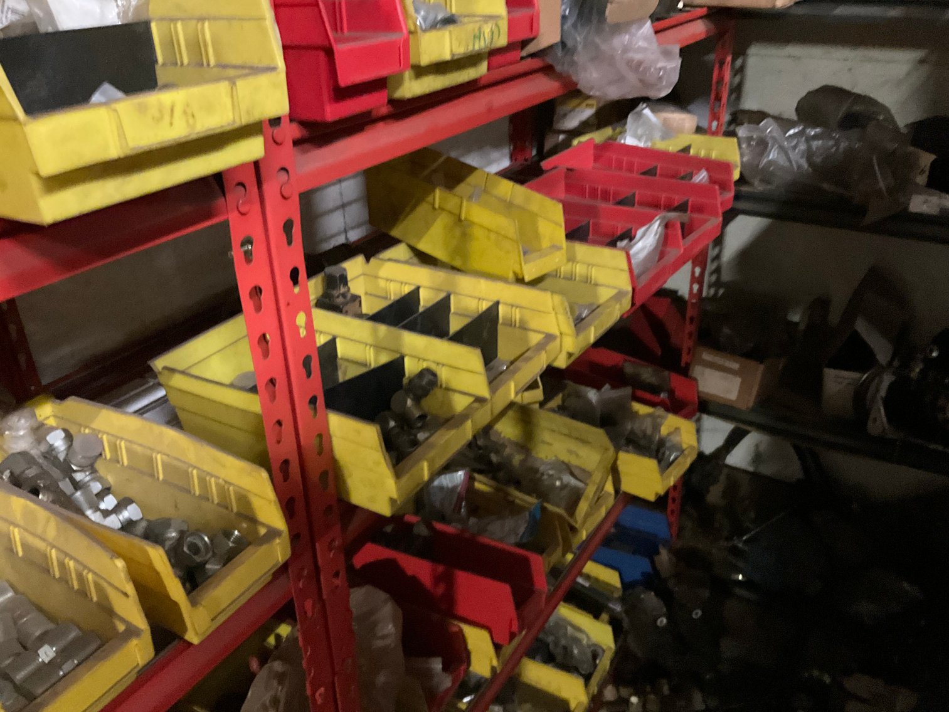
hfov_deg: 61.7
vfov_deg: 48.2
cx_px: 474
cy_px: 356
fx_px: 795
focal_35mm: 29
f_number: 1.8
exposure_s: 1/17
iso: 640
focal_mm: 3
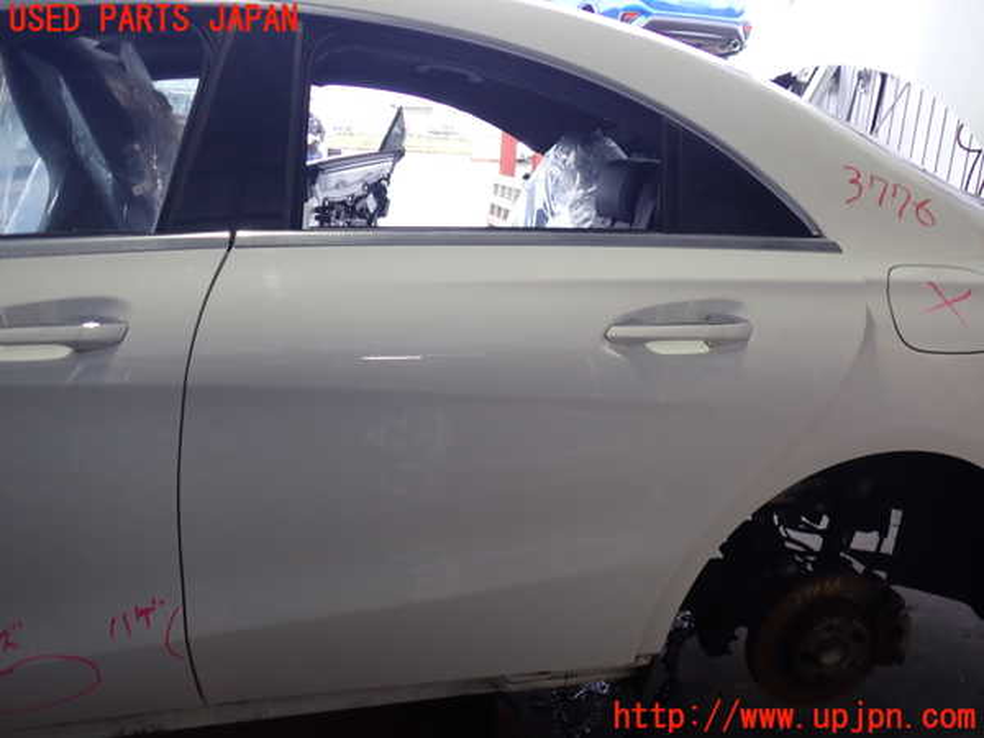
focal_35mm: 30
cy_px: 369
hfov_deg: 60.0
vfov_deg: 46.8
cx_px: 492
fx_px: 853
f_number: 2.3
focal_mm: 5.4
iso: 200
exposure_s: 1/100
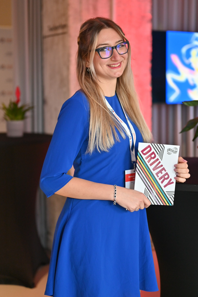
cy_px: 130
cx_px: 113
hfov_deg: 21.6
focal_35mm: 63
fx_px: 520
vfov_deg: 31.9
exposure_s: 1/160
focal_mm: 50
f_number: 1.8
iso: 640
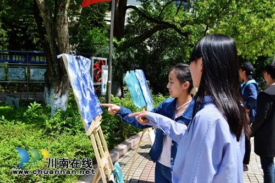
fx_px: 298
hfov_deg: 49.6
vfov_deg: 34.2
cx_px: 138
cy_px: 92
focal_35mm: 39
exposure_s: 1/200
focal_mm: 26
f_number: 7.1
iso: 100
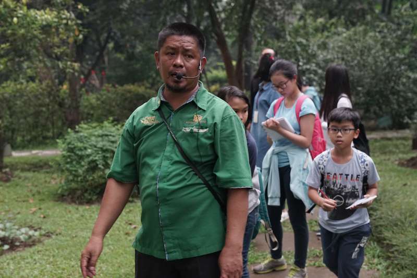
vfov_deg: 25.5
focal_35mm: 53
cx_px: 208
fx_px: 614
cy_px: 139
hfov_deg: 37.5
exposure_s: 1/200
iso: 3200
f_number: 4
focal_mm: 53
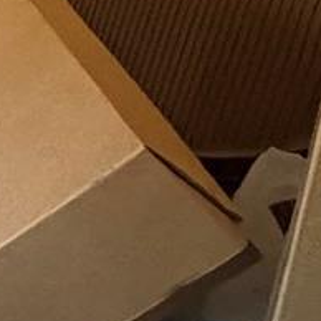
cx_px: -579
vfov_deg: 16.7
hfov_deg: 11.8
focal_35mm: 98
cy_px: -104
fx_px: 1028
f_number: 2.2
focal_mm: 2.22
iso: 800
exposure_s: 1/40
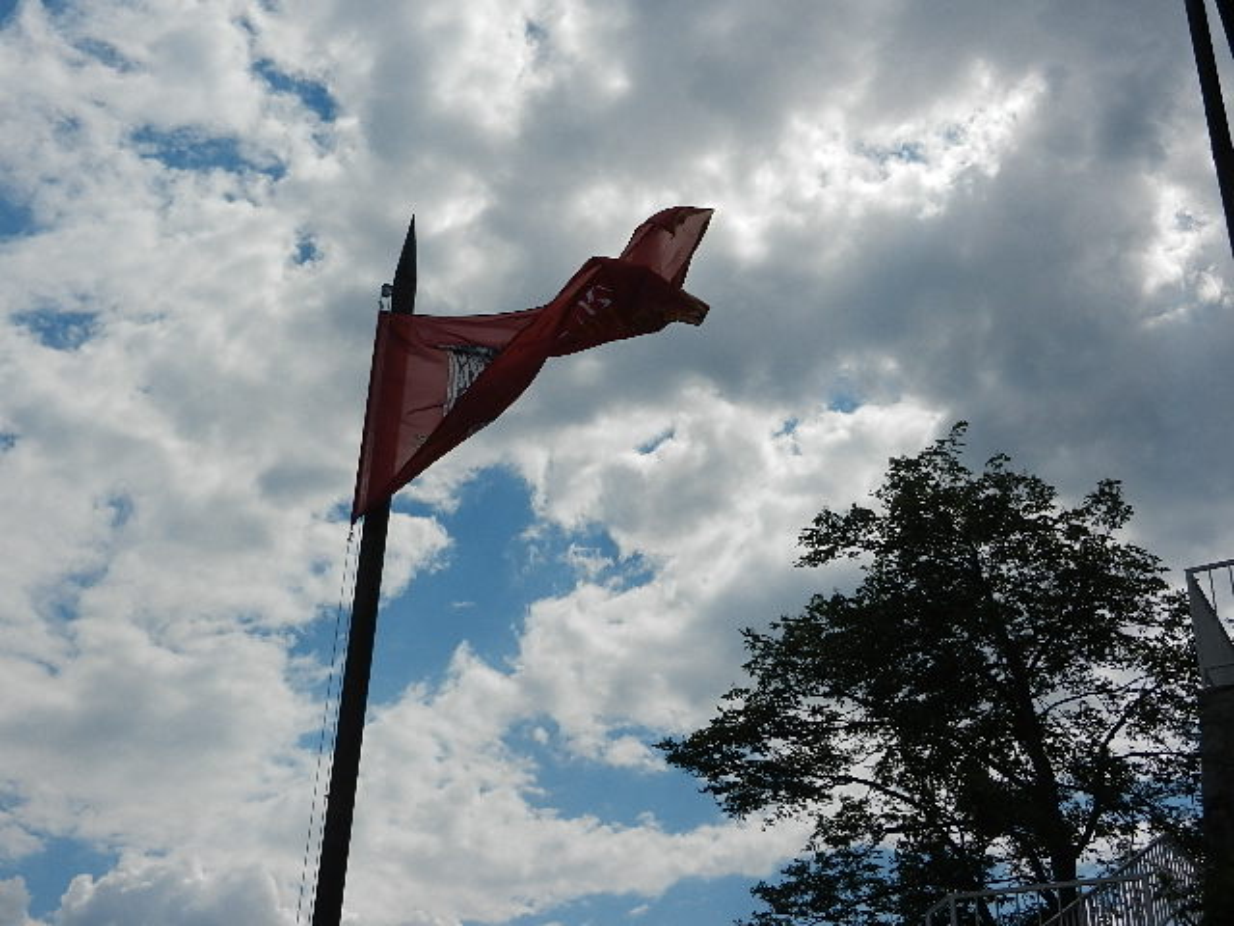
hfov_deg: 42.1
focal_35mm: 45
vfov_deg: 32.2
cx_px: 617
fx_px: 1604
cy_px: 463
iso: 160
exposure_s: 1/1250
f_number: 8.4
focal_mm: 8.2
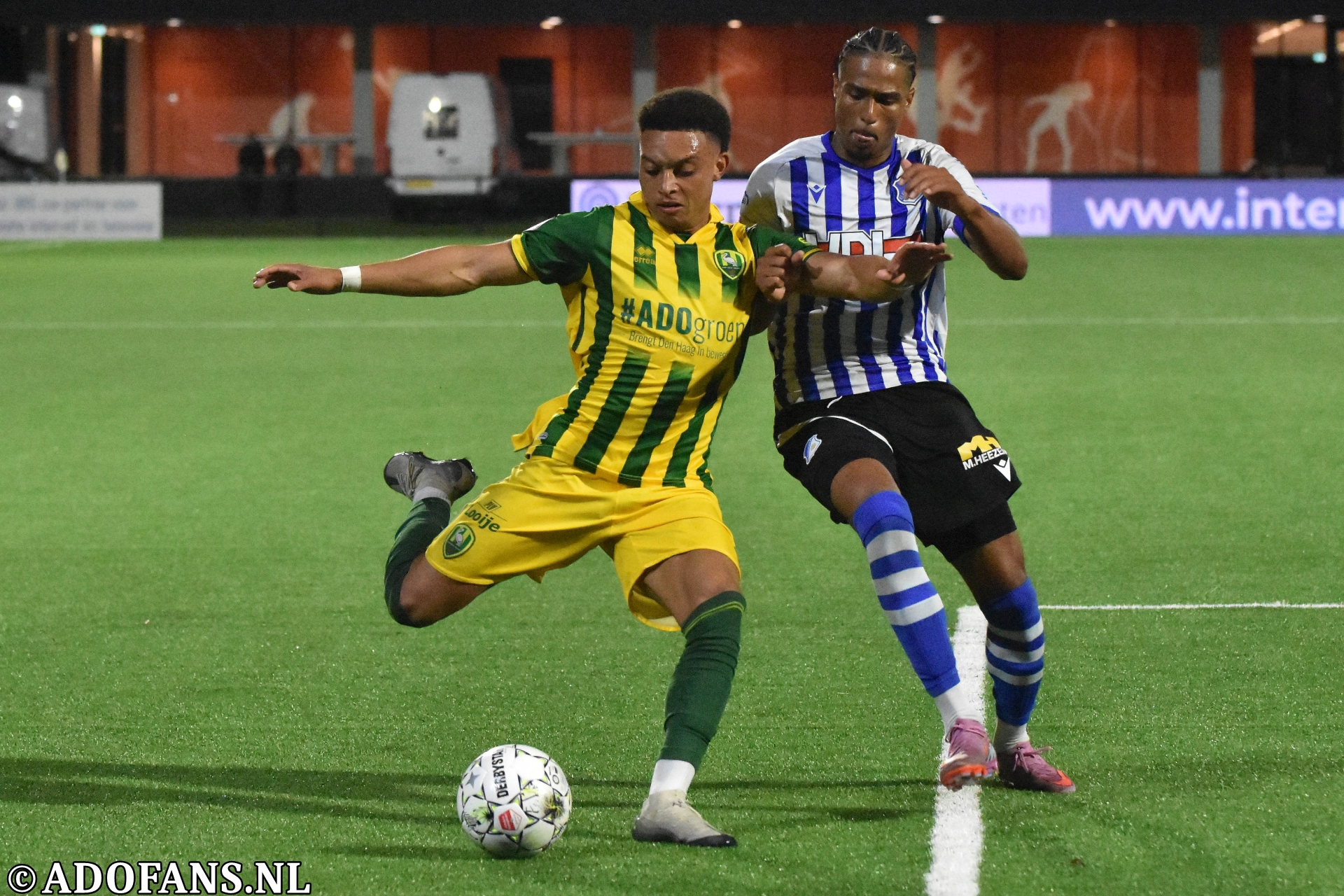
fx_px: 5488
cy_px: 448
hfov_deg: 14.0
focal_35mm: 147
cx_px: 672
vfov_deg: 9.3
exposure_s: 1/1250
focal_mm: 98
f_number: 3.5
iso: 7200
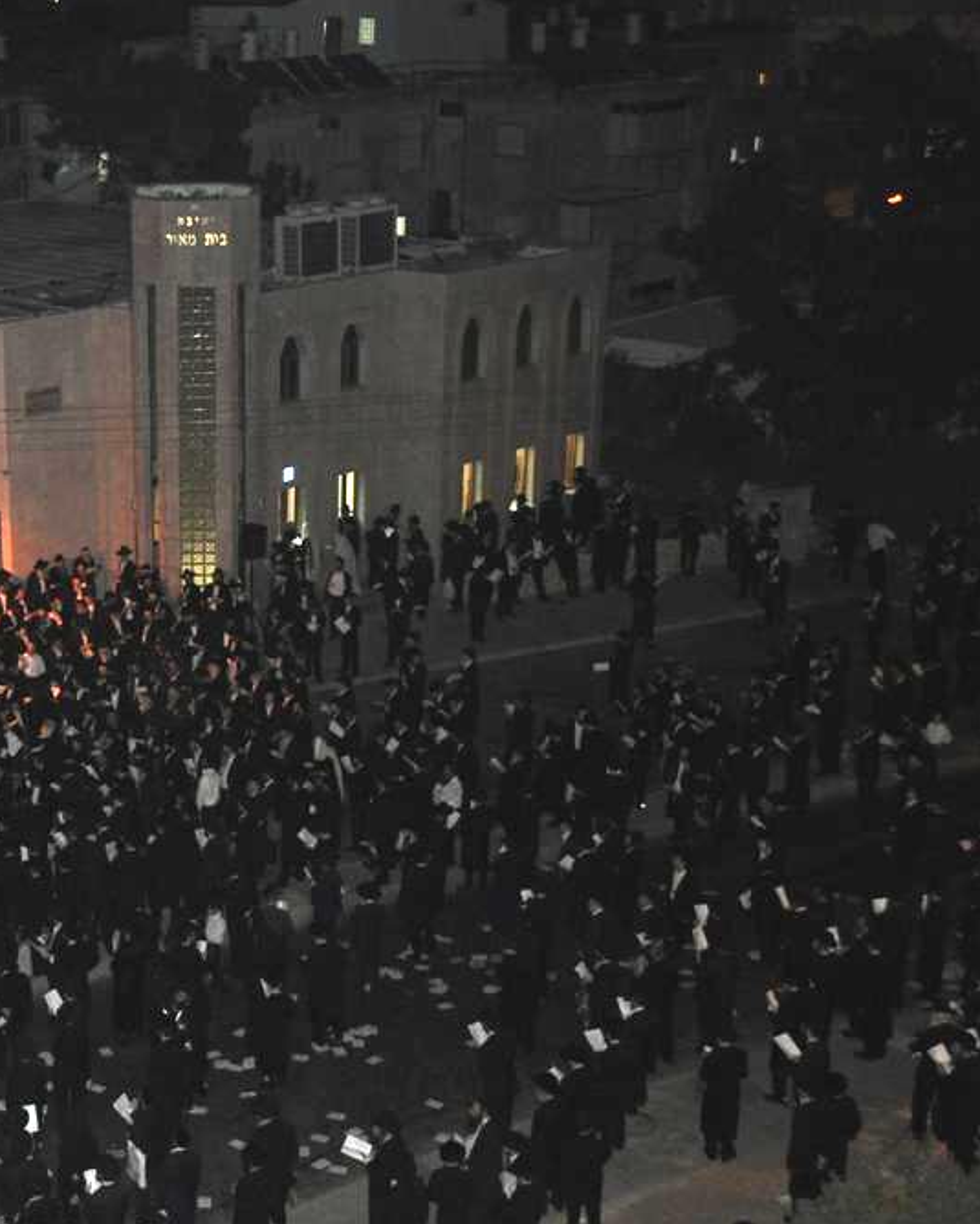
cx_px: 106
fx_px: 2029
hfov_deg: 26.3
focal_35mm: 56
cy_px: 605
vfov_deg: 33.6
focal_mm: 26
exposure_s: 1/60
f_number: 4
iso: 800
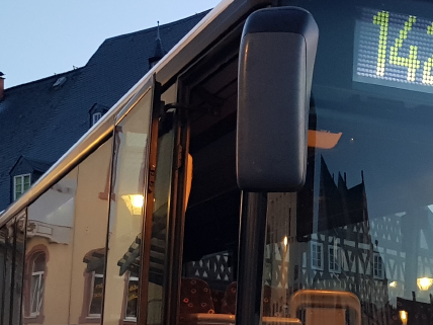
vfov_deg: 17.8
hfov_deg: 24.6
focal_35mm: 79
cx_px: 282
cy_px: 382
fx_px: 988
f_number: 1.7
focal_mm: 4.2
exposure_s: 1/12
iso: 200
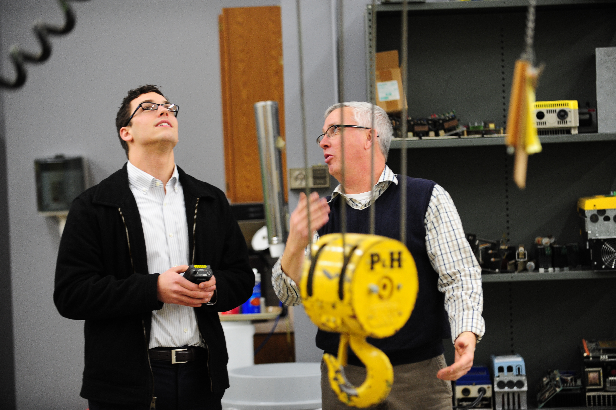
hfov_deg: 19.5
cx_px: 308
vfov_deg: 13.0
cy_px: 205
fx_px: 1795
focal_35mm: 105
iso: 1600
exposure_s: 1/125
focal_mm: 105
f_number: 2.8
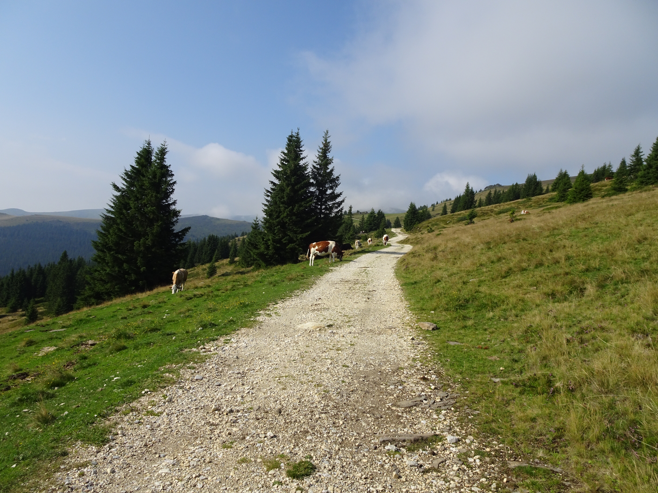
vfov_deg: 56.8
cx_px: 329
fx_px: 456
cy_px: 246
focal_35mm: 24
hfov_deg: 71.6
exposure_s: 1/1250
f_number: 3.5
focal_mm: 4.1
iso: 80
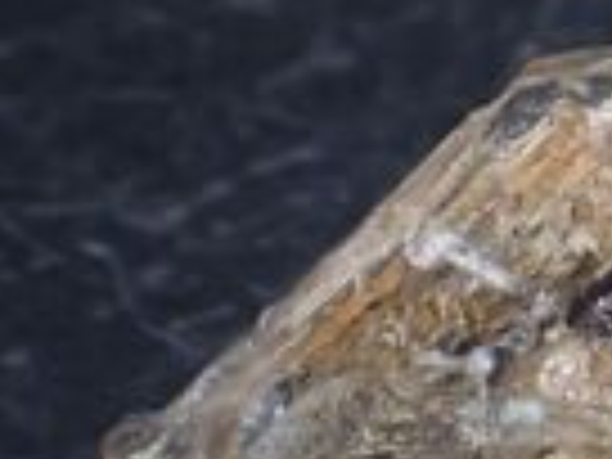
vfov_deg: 4.2
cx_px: 1030
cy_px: 148
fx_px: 6259
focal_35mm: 354
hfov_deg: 5.5
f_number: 14
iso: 320
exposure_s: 1/100
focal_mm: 18
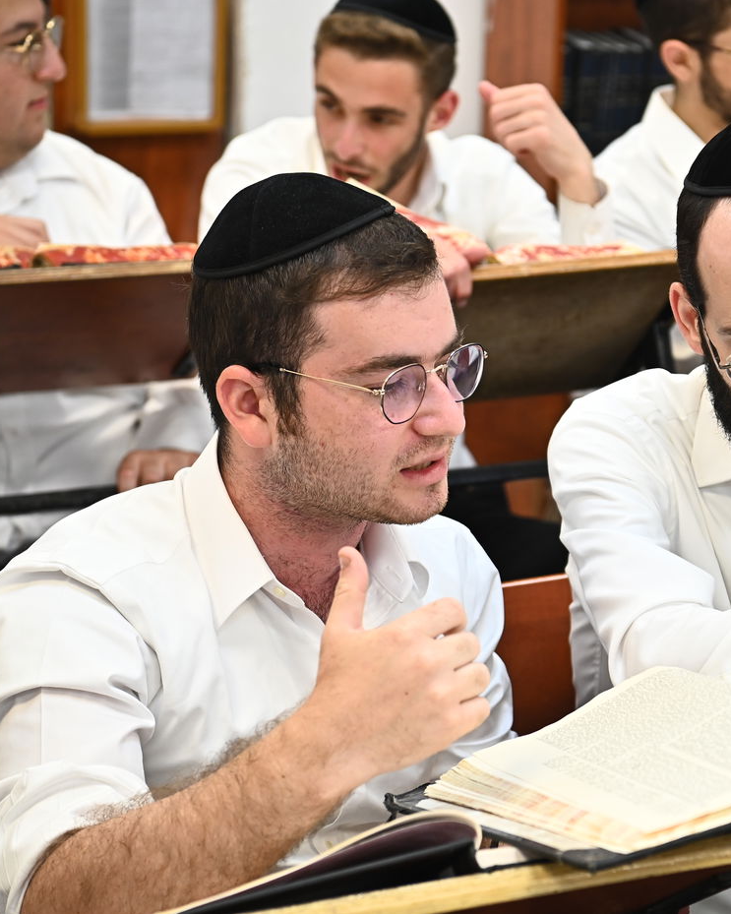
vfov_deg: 19.4
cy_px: 457
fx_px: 2678
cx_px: 628
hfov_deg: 15.4
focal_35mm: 99
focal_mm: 70
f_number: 4.5
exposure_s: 1/160
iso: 1000
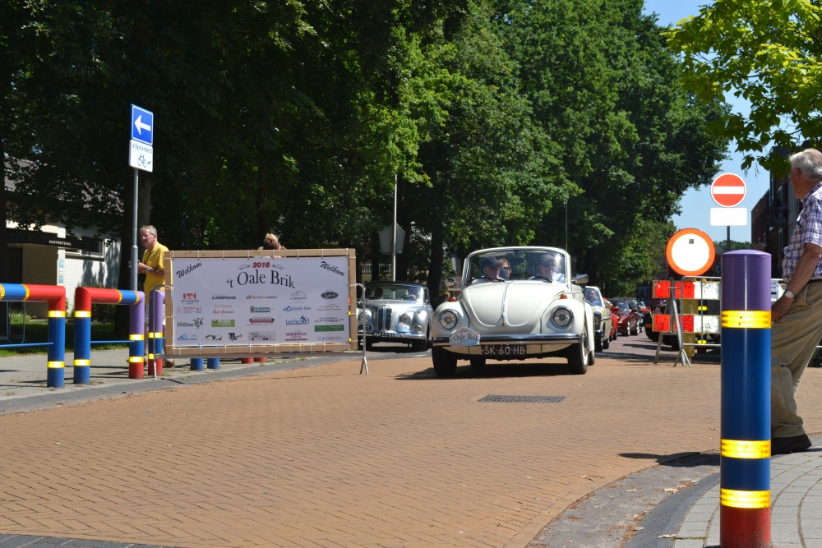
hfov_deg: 36.9
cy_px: 274
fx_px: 1233
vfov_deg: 25.1
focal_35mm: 54
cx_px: 411
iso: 100
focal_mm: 36
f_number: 9
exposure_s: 1/200
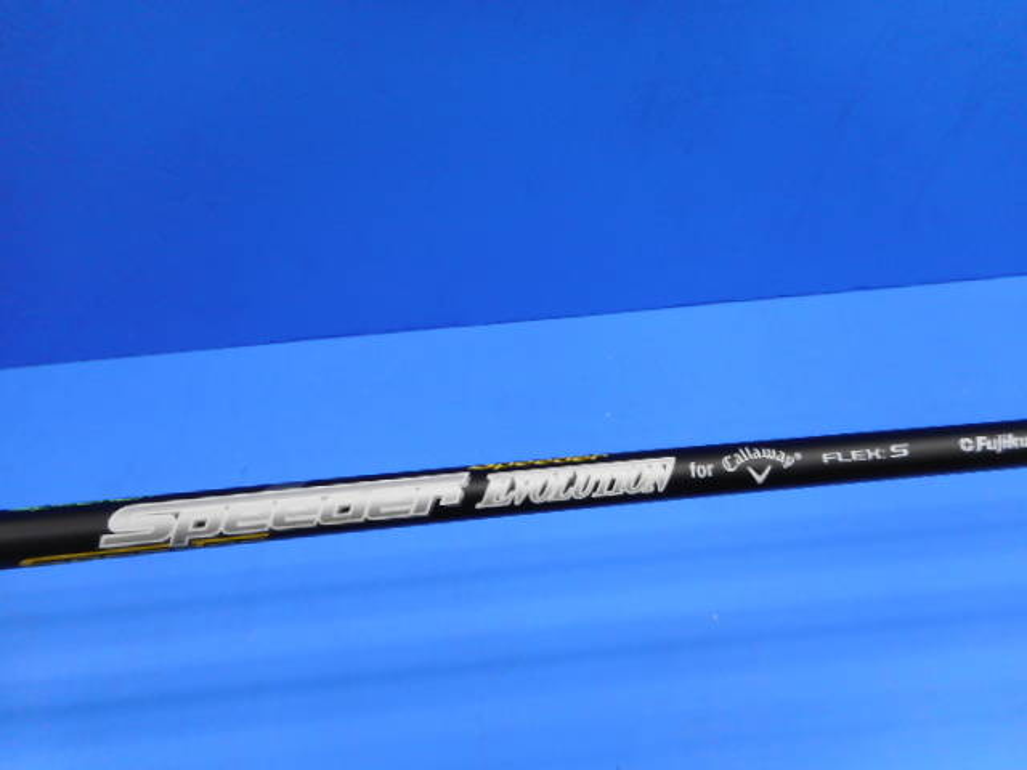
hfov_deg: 69.4
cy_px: 385
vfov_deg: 54.9
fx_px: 742
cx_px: 514
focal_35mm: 25
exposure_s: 1/30
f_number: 3.7
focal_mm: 4.5
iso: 80
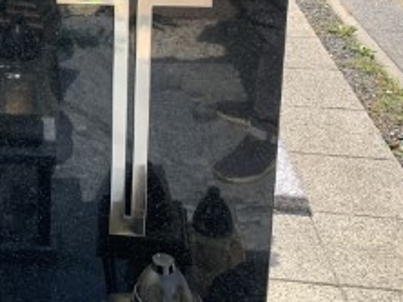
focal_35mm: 75
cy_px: -75
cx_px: -94
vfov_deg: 18.4
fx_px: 872
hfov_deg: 23.5
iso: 25
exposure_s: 1/777
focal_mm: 4.25
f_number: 1.8
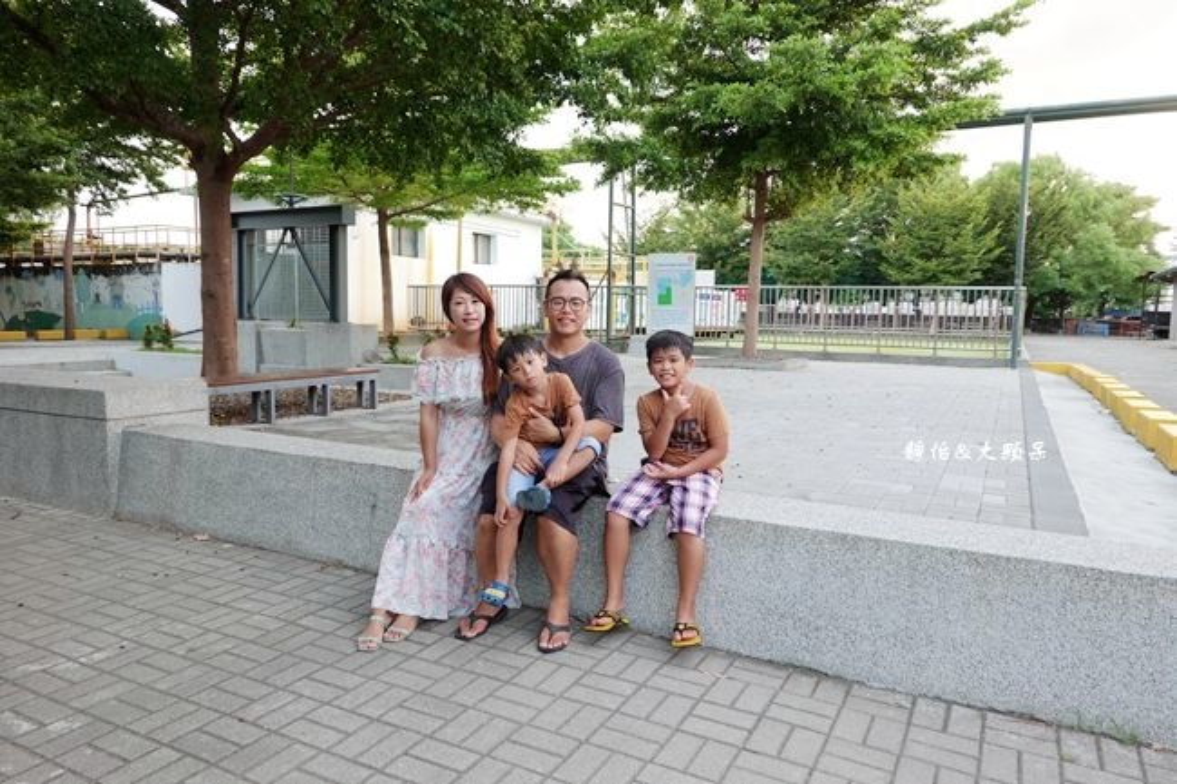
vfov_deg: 51.3
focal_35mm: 25
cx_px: 588
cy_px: 392
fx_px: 817
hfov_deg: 71.5
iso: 125
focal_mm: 9.23
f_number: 3.2
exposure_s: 1/60
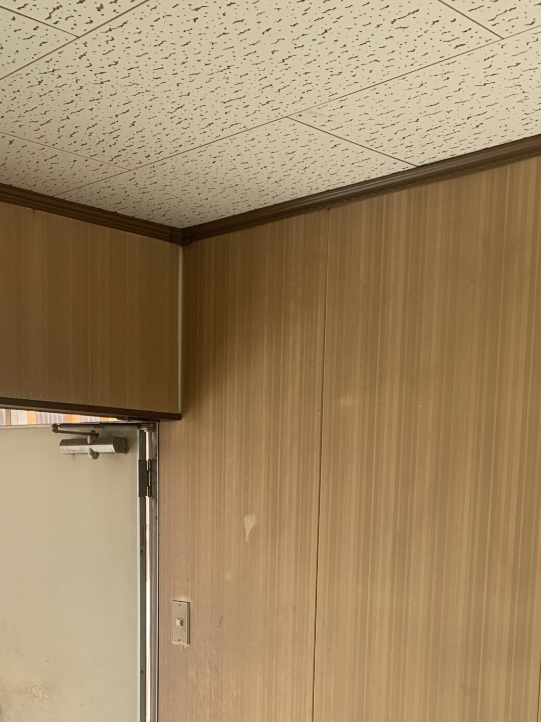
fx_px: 1000
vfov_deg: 37.1
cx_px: 216
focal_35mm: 48
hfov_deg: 30.2
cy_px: 652
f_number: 1.8
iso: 50
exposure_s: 1/121
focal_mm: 4.25
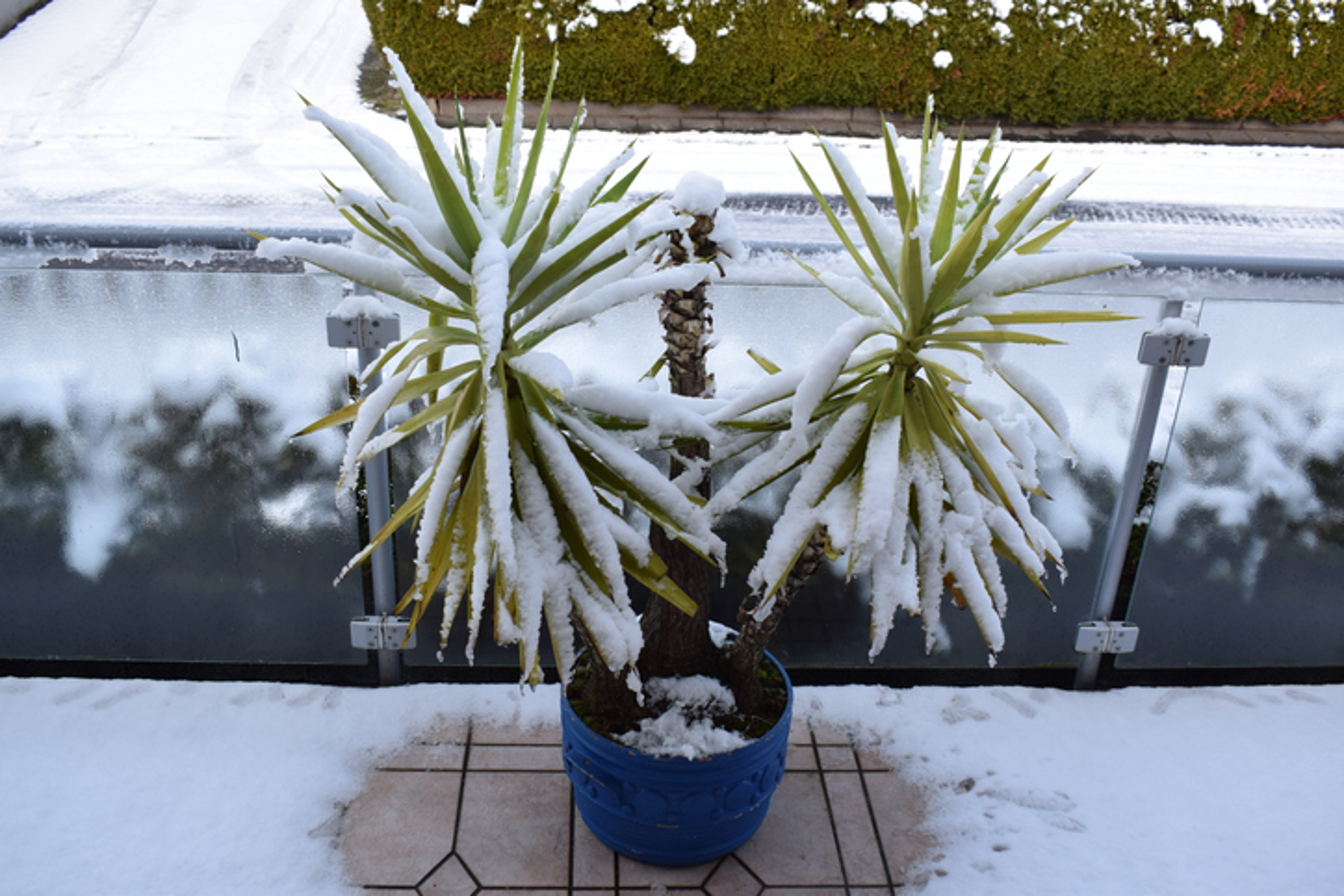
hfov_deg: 53.1
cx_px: 672
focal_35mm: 36
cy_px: 448
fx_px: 1344
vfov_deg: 36.9
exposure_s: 1/250
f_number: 8
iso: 400
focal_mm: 24
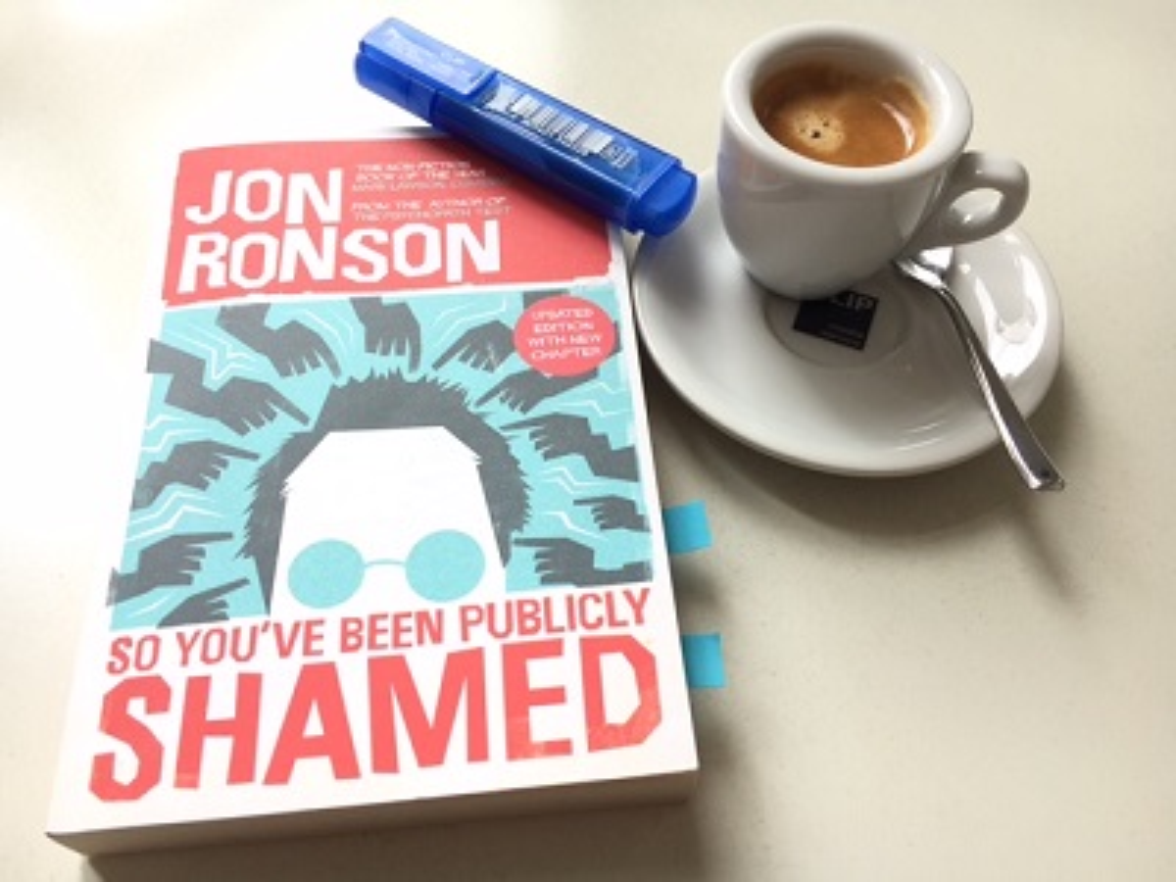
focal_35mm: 29
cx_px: 588
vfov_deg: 48.2
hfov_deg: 61.7
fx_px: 985
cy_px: 441
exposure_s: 1/100
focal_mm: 4.15
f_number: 2.2
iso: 25
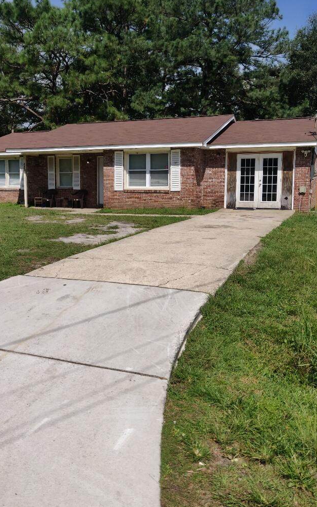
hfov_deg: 45.9
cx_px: 142
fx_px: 373
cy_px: 254
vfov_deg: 68.4
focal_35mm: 27
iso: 100
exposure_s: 1/2500
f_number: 1.7
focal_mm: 4.25
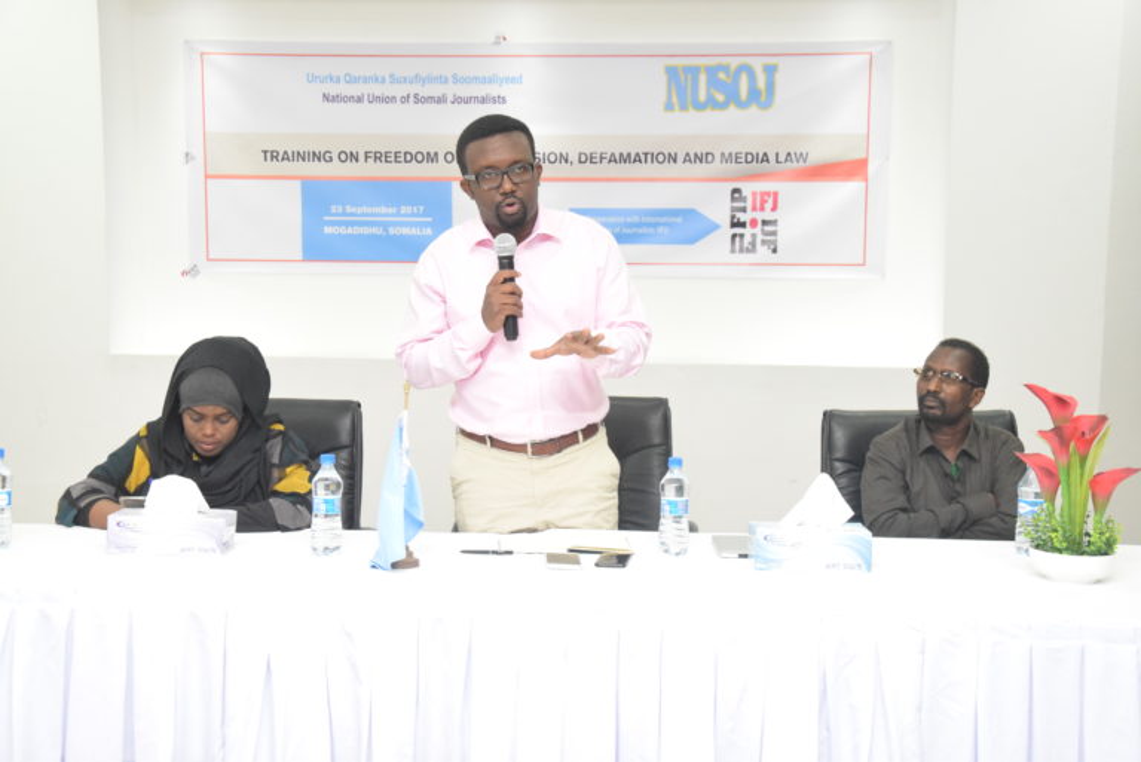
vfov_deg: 28.1
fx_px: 1522
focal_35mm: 48
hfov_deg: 41.1
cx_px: 570
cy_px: 381
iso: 3200
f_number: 6.3
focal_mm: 32
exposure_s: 1/160
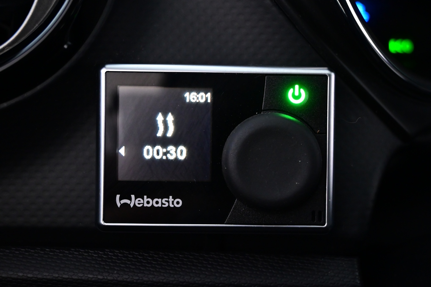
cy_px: 144
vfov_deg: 25.1
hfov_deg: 36.9
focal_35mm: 54
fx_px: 646
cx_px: 216
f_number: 5.3
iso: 2000
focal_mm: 36
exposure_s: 1/15
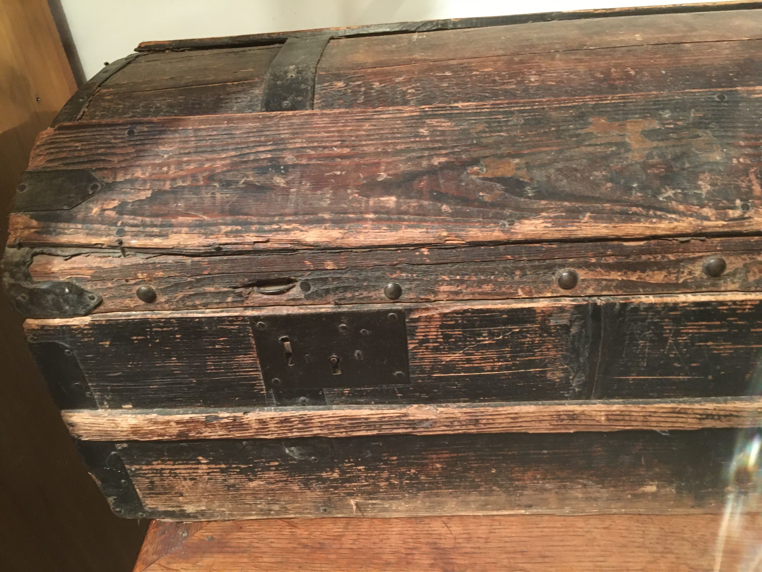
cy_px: 286
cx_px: 381
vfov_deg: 48.2
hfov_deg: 61.7
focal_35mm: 29
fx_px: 638
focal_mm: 4.15
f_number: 2.2
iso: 400
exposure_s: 1/17
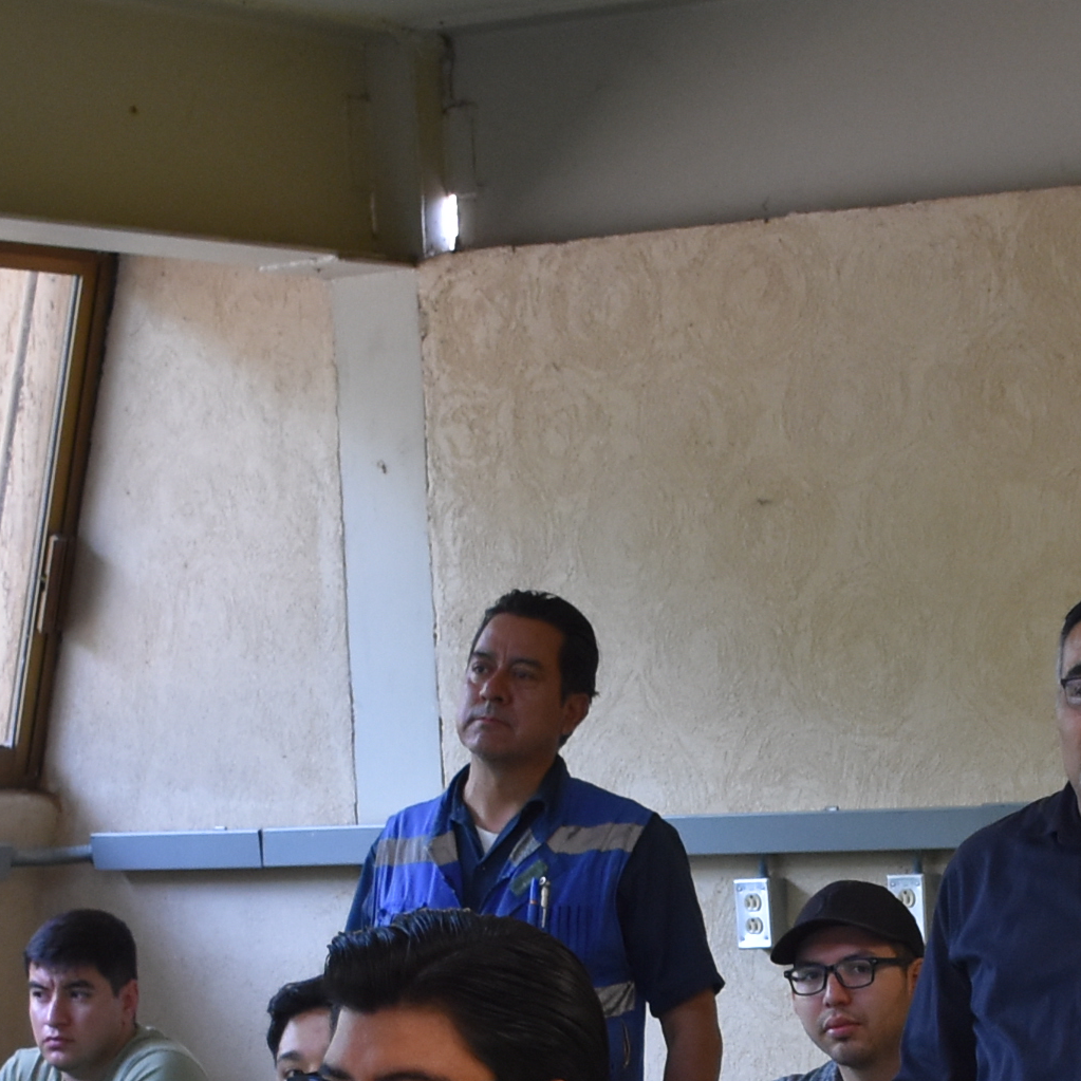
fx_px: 4553
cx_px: 967
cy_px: 1266
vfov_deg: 13.2
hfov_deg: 13.4
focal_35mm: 129
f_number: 4.5
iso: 800
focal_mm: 23
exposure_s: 1/80
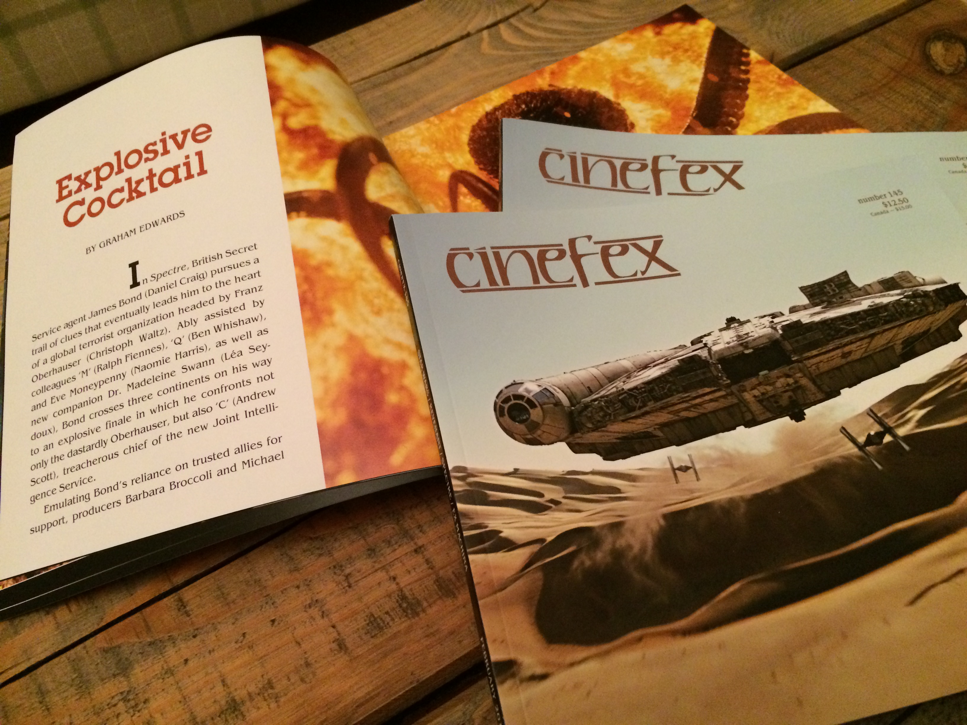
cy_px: 362
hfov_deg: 61.7
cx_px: 484
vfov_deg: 48.2
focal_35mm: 29
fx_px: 810
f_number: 2.2
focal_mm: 4.15
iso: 400
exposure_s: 1/17
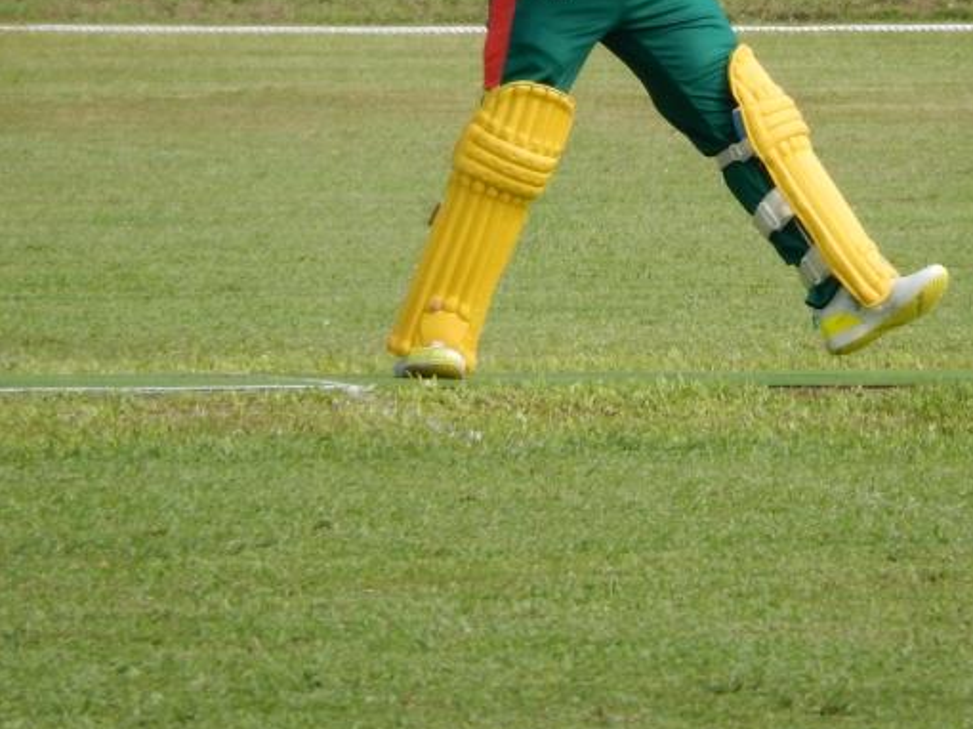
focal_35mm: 1105
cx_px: 607
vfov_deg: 1.3
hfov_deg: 1.8
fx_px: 31045
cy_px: 19
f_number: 6.3
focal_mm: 99
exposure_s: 1/320
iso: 125
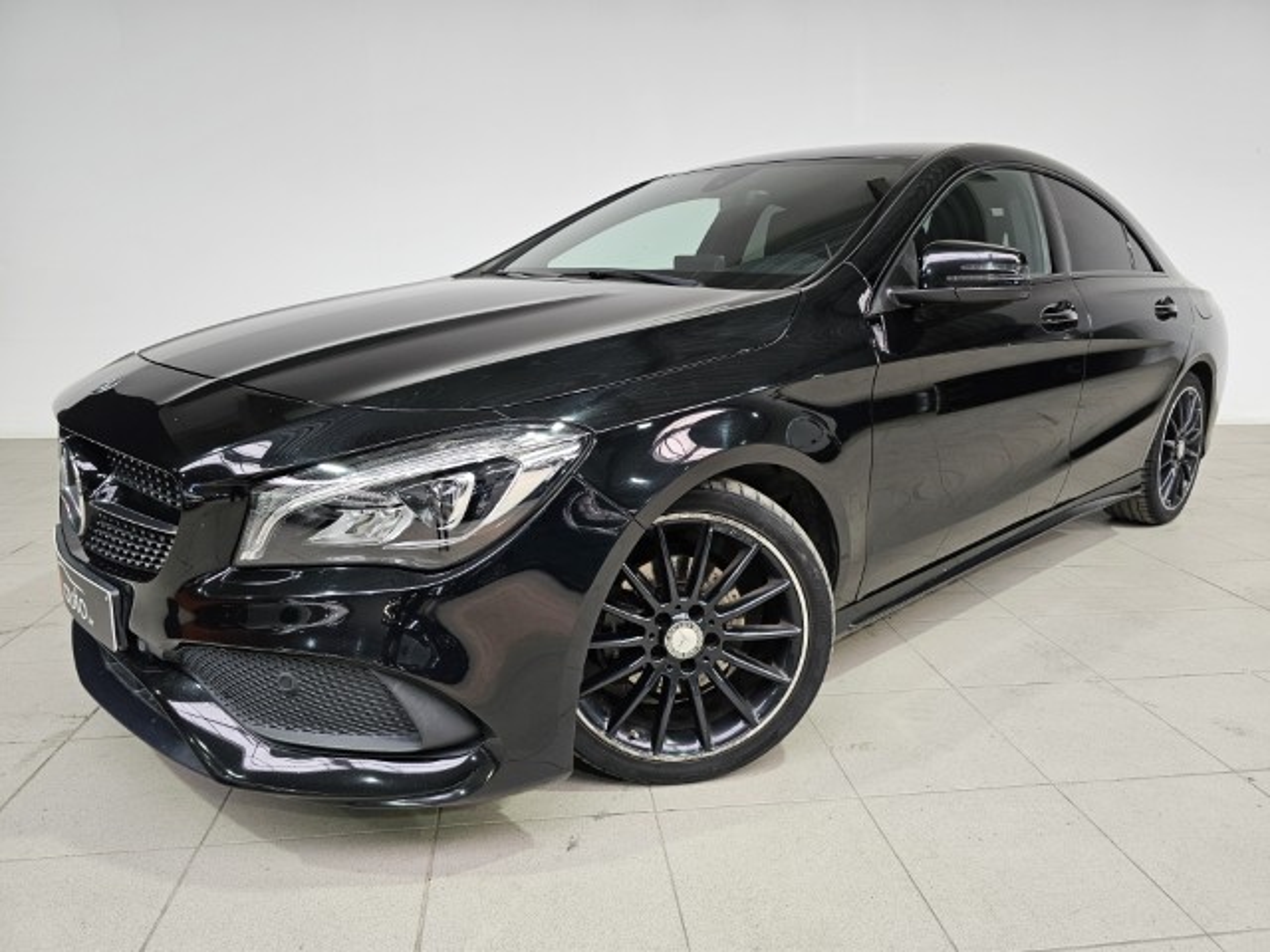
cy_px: 476
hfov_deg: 73.9
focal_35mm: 23
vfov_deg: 58.9
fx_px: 844
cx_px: 635
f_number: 1.7
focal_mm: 6.3
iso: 160
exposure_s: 1/180
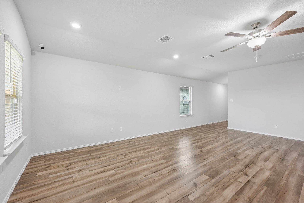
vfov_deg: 77.3
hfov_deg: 100.4
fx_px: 127
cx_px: 152
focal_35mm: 15
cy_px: 102
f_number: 6.7
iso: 180
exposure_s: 1/15
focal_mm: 15
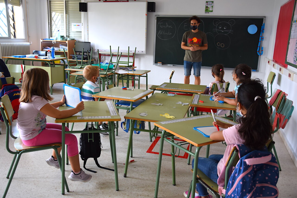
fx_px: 272
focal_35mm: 33
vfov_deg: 40.0
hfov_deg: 57.2
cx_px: 148
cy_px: 99
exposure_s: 1/60
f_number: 4
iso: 560
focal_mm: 22
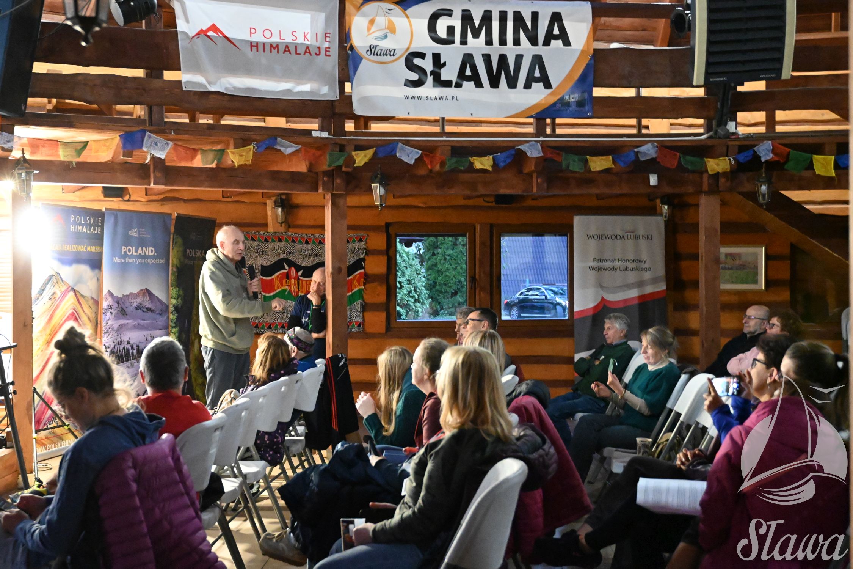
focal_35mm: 42
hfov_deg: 46.4
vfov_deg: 31.9
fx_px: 995
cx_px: 426
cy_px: 284
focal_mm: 28
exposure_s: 1/60
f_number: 2.8
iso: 11400
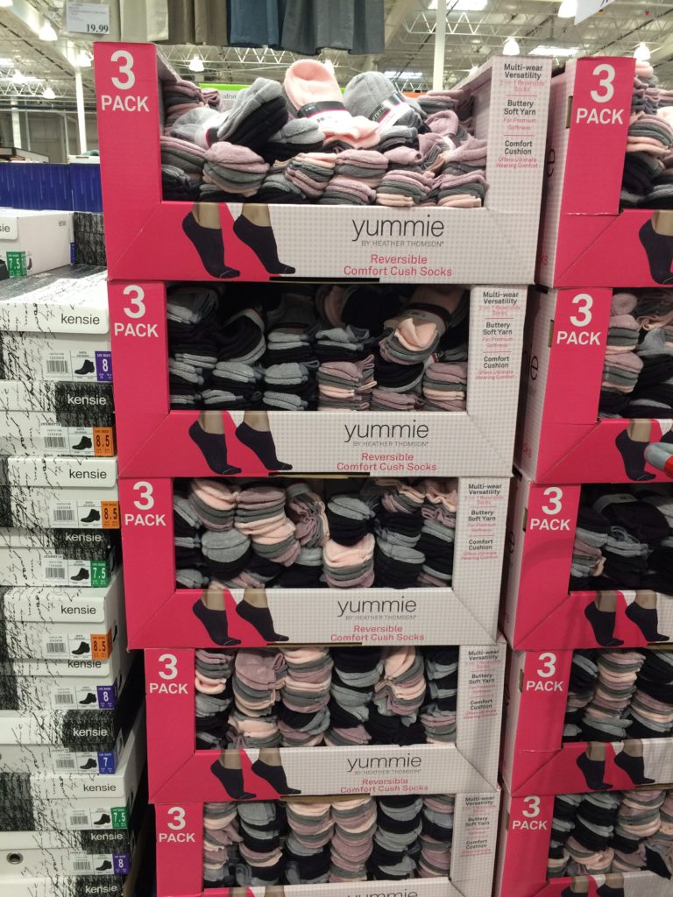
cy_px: 448
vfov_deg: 61.7
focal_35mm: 29
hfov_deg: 48.2
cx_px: 336
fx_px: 752
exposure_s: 1/30
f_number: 2.2
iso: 100
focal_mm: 4.15
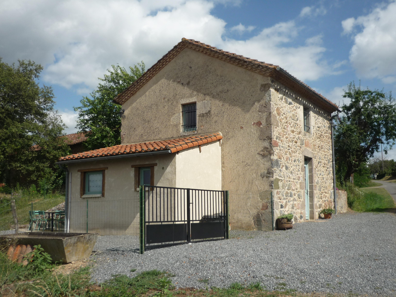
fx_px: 412
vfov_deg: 39.7
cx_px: 198
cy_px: 148
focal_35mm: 36
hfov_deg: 51.4
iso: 100
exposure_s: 1/250
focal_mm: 6
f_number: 8
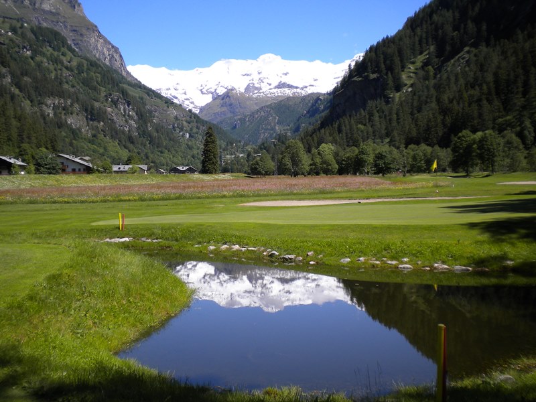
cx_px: 268
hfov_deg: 45.8
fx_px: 635
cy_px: 201
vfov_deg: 35.1
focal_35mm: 41
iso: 80
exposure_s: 1/597
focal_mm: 7.4
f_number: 4.9
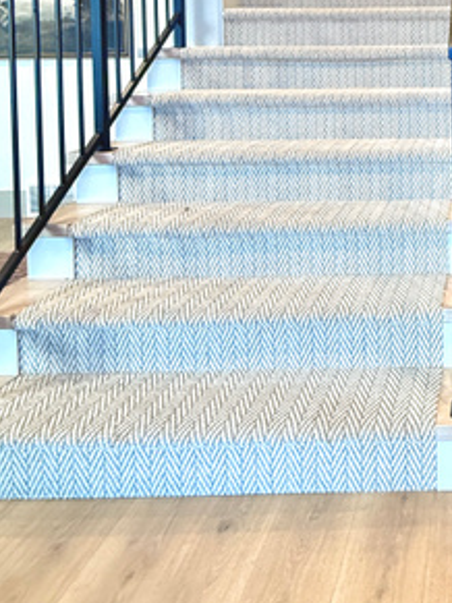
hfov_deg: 33.7
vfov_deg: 45.8
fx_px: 645
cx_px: 496
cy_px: 70
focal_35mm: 37
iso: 500
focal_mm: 2.22
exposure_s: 1/120
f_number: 2.2
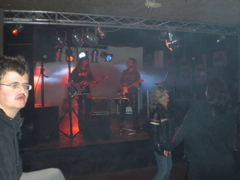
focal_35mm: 38
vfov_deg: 37.7
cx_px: 120
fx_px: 263
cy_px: 90
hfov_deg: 49.0
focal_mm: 6.3
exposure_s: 1/60
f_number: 3.1
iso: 200
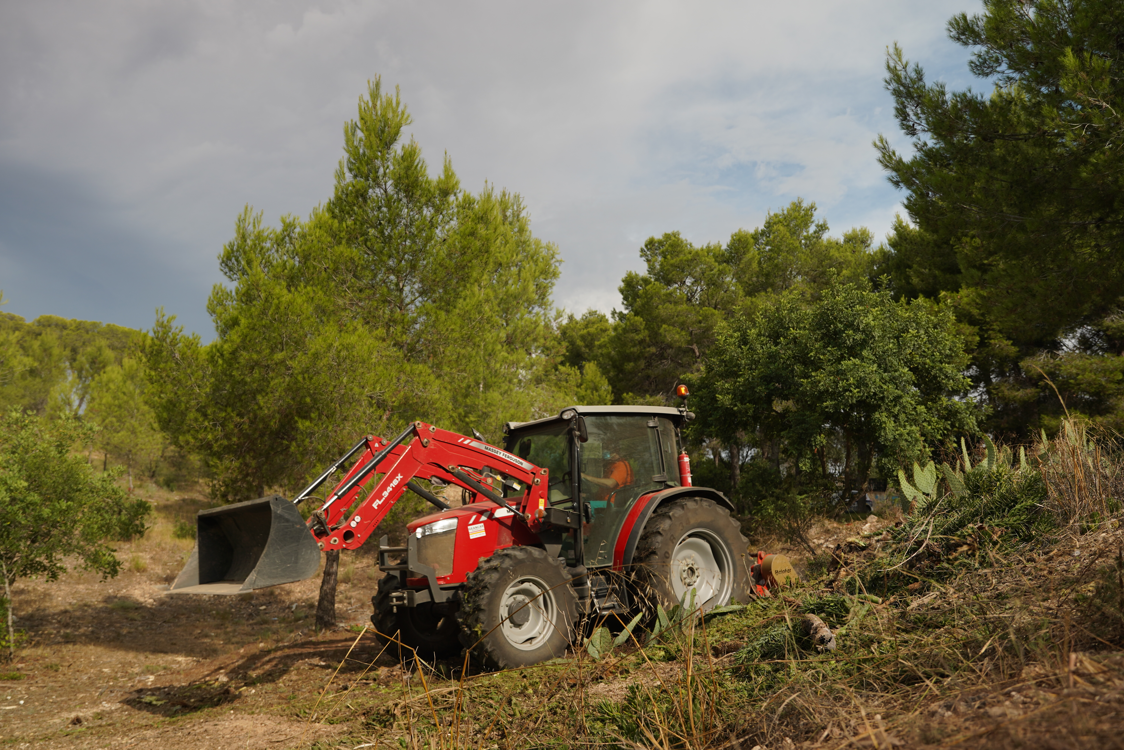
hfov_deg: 61.9
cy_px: 375
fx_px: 937
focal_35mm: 30
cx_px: 562
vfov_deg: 43.6
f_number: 4
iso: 160
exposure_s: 1/100
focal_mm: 30
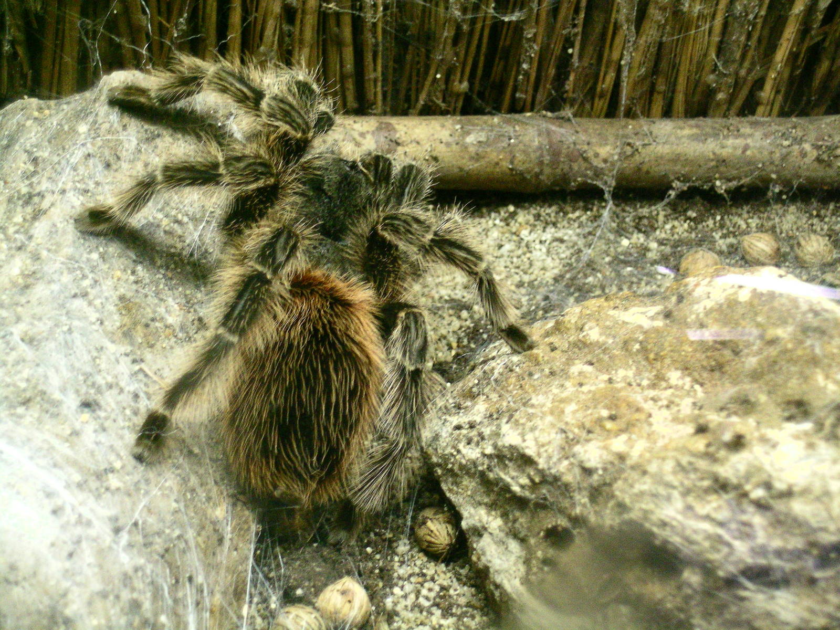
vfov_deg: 19.6
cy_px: 315
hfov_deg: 26.0
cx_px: 420
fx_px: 1820
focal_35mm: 75
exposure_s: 1/17.2
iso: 400
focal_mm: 15.6
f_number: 4
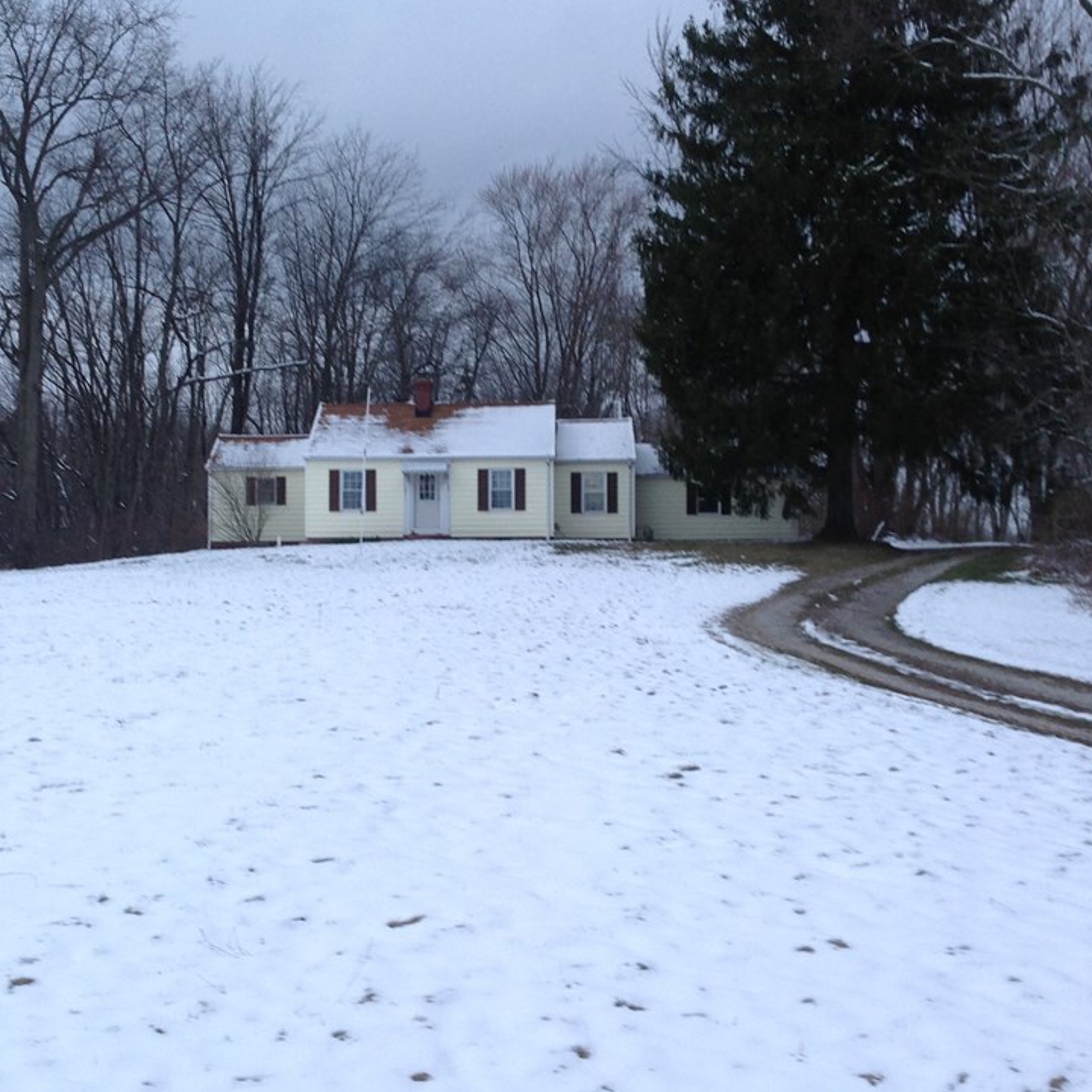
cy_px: 549
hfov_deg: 38.3
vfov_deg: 38.3
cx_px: 475
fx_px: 1570
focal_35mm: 44
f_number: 2.4
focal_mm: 4.28
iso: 64
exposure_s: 1/24
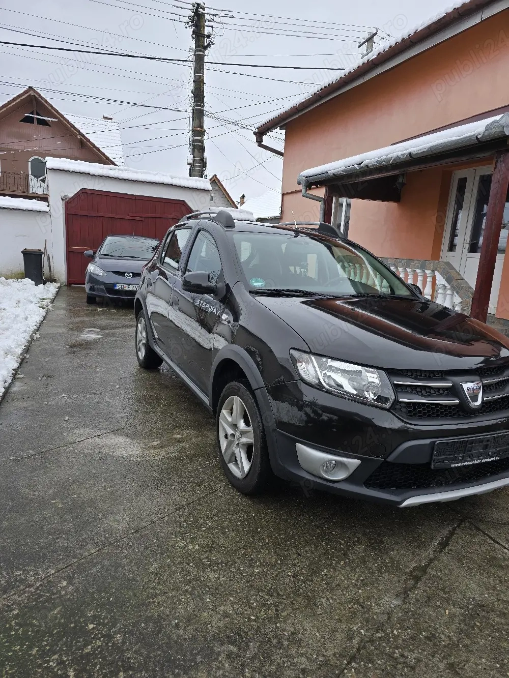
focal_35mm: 23
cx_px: 254
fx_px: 451
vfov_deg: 73.9
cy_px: 339
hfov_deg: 58.9
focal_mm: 6.3
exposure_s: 1/222
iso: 12
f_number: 1.7
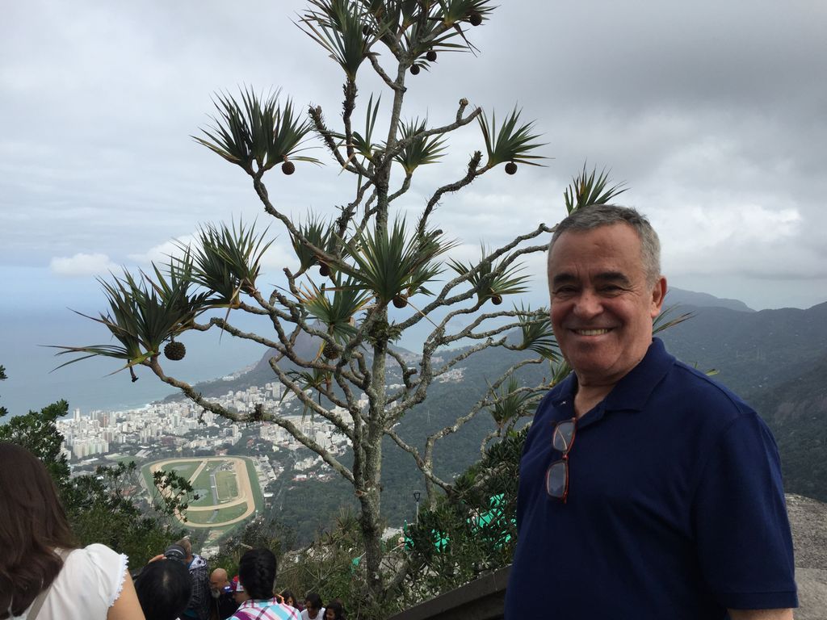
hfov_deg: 61.7
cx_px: 414
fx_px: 693
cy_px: 310
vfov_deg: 48.2
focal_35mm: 29
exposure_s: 1/1883
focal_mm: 4.15
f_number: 2.2
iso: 32
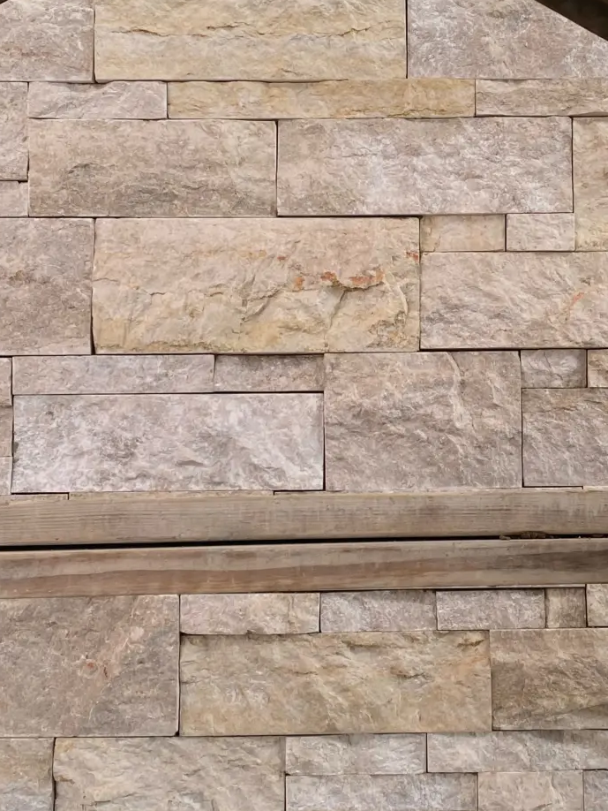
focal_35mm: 58
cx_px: 425
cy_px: 362
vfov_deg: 33.2
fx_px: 1358
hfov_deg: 25.1
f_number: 1.8
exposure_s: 1/223
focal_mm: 4.25
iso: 32
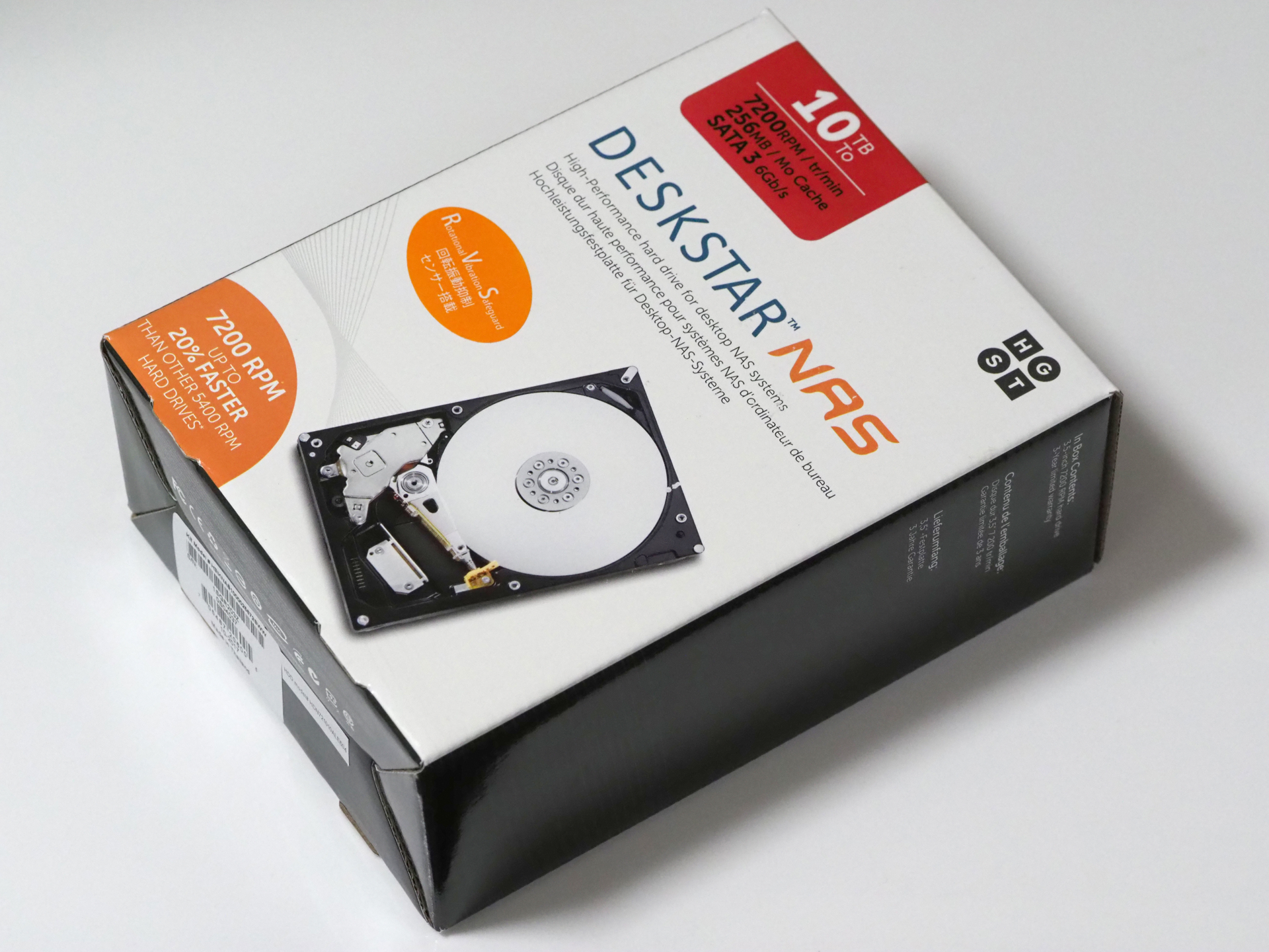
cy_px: 476
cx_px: 634
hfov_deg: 16.4
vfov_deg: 12.3
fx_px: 4399
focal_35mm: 120
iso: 2500
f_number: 5.6
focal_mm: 60
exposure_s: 1/125
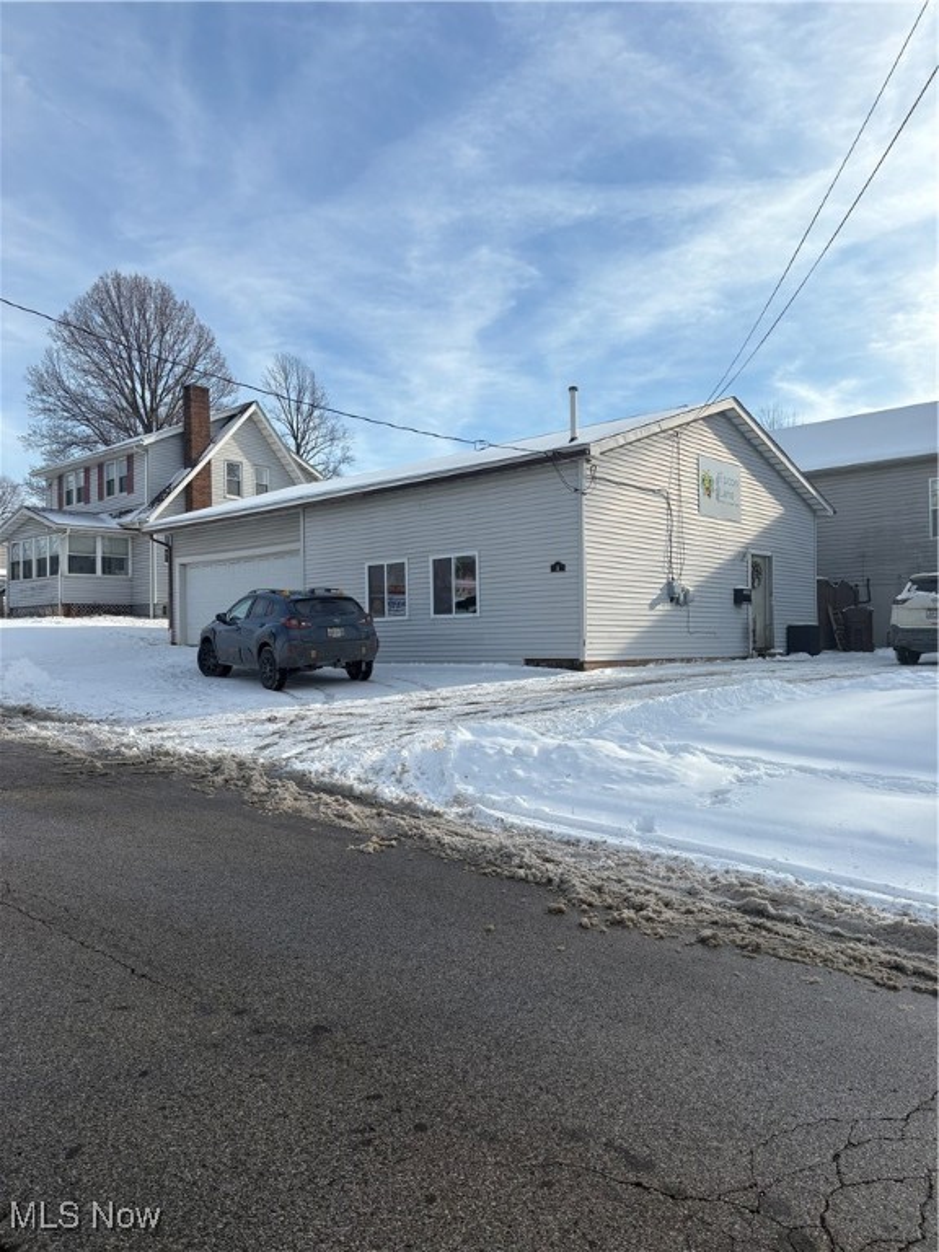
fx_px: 940
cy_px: 626
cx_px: 470
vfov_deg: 67.3
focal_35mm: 26
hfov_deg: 53.1
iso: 50
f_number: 1.6
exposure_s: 1/4608
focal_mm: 5.96
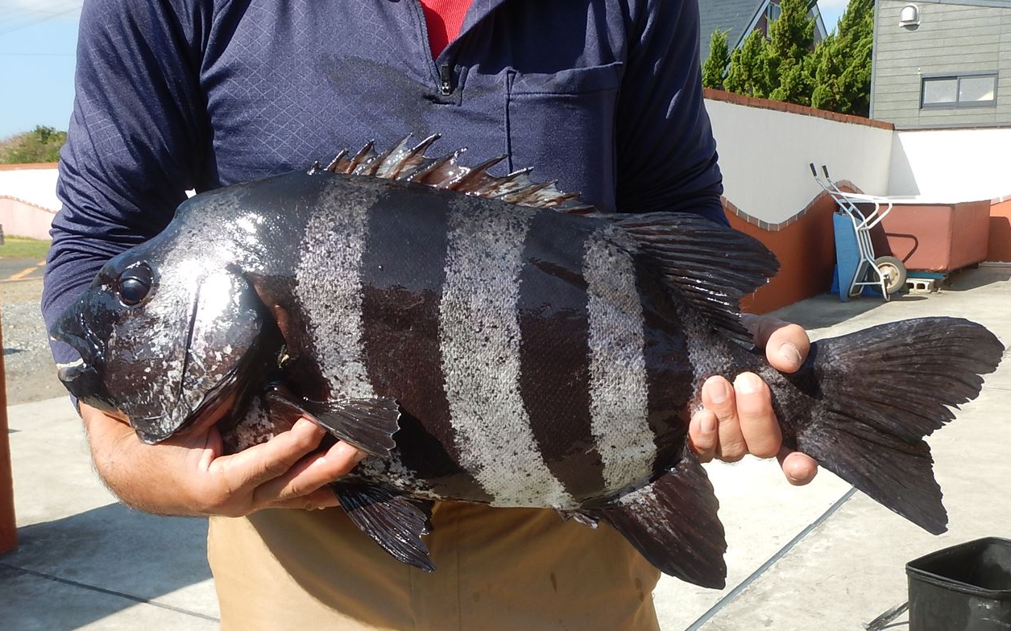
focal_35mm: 40
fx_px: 1102
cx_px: 507
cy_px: 362
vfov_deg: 31.9
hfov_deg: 49.3
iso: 125
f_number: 4.2
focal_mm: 6.6
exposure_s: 1/400
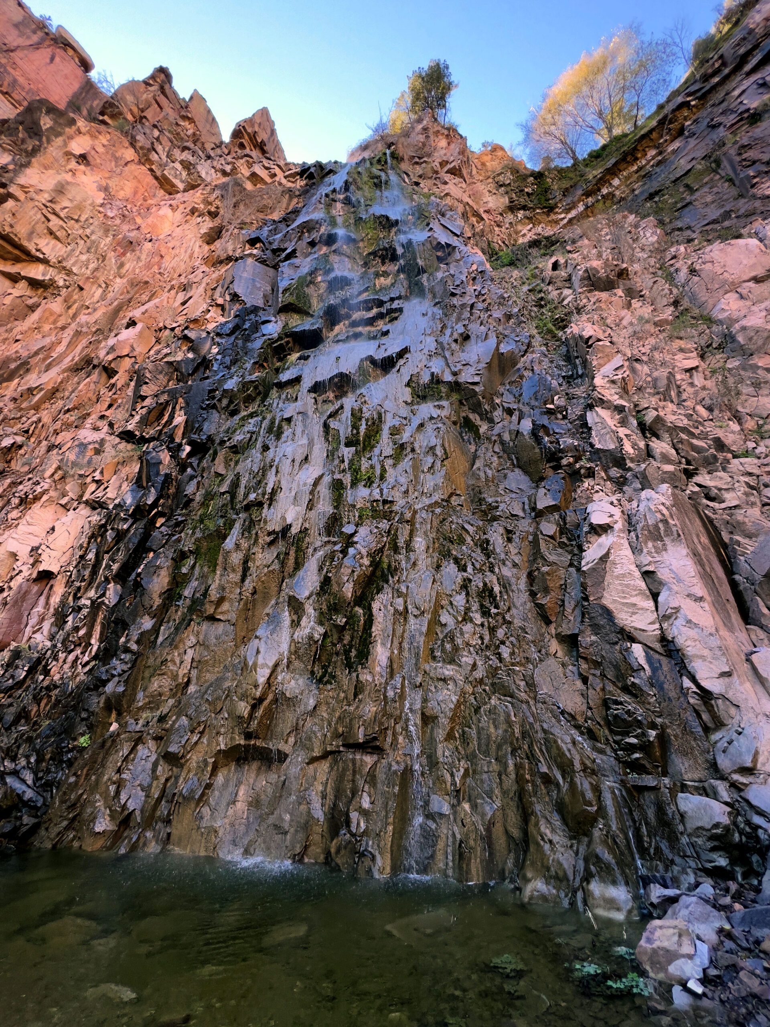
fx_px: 386
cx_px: 385
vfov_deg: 106.2
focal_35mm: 13
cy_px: 514
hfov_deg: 89.9
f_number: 1.8
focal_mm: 1.57
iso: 64
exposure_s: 1/99
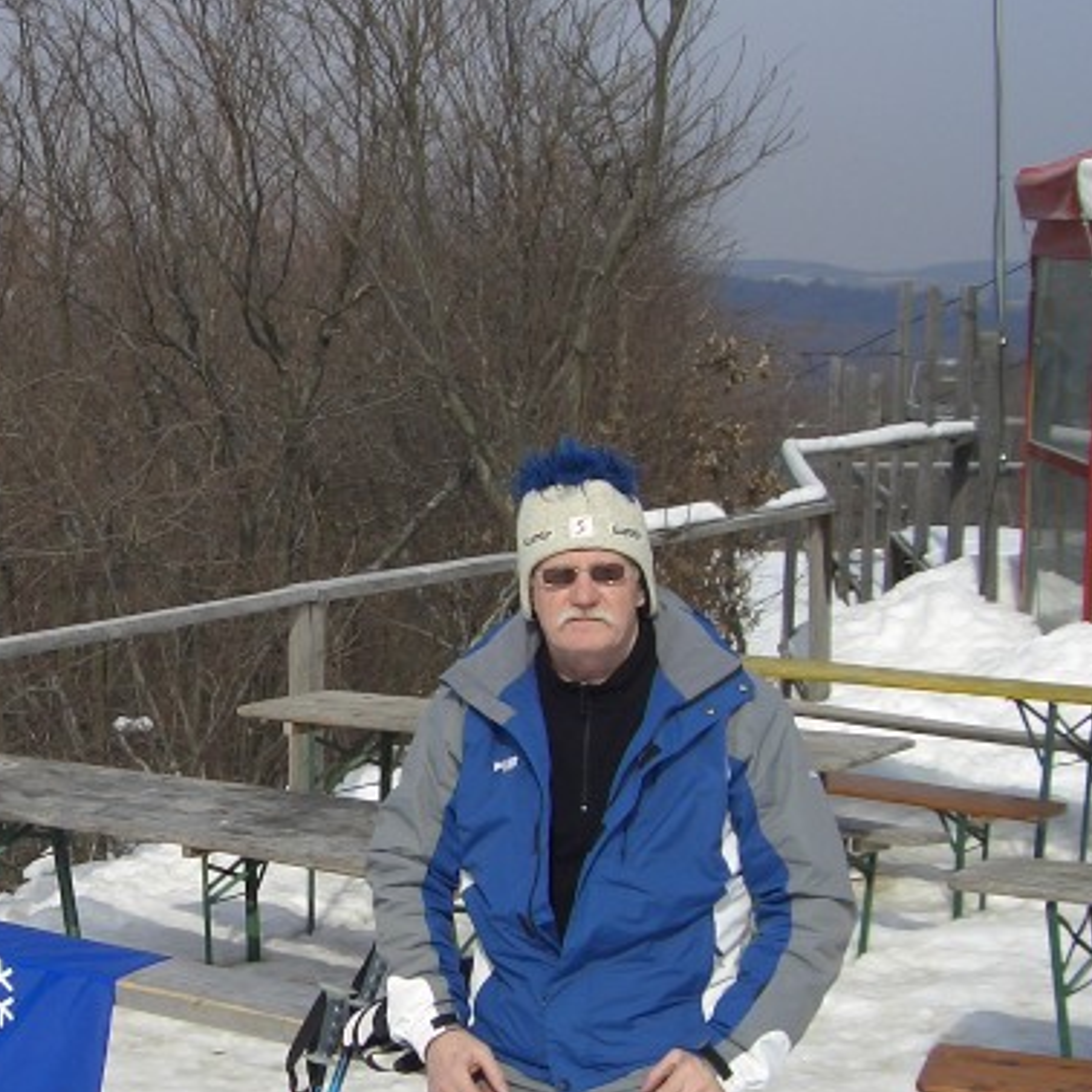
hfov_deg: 23.2
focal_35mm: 73
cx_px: 142
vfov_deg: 23.6
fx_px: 2605
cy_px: 659
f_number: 4.8
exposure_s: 1/640
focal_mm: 8
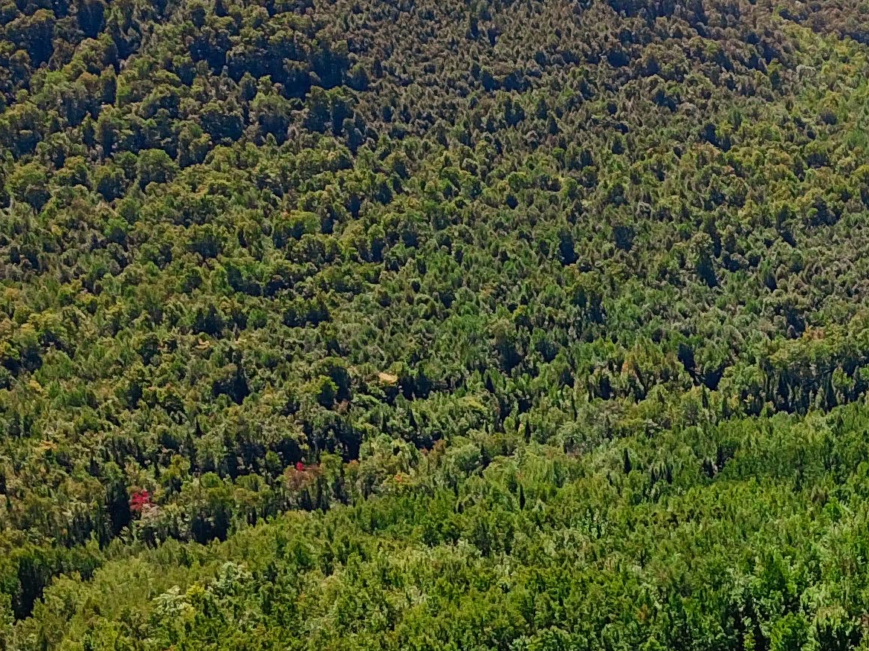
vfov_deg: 15.3
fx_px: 2234
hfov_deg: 21.1
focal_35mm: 89
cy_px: 972
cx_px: 918
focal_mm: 4.73
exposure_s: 1/800
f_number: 2.2
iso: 100
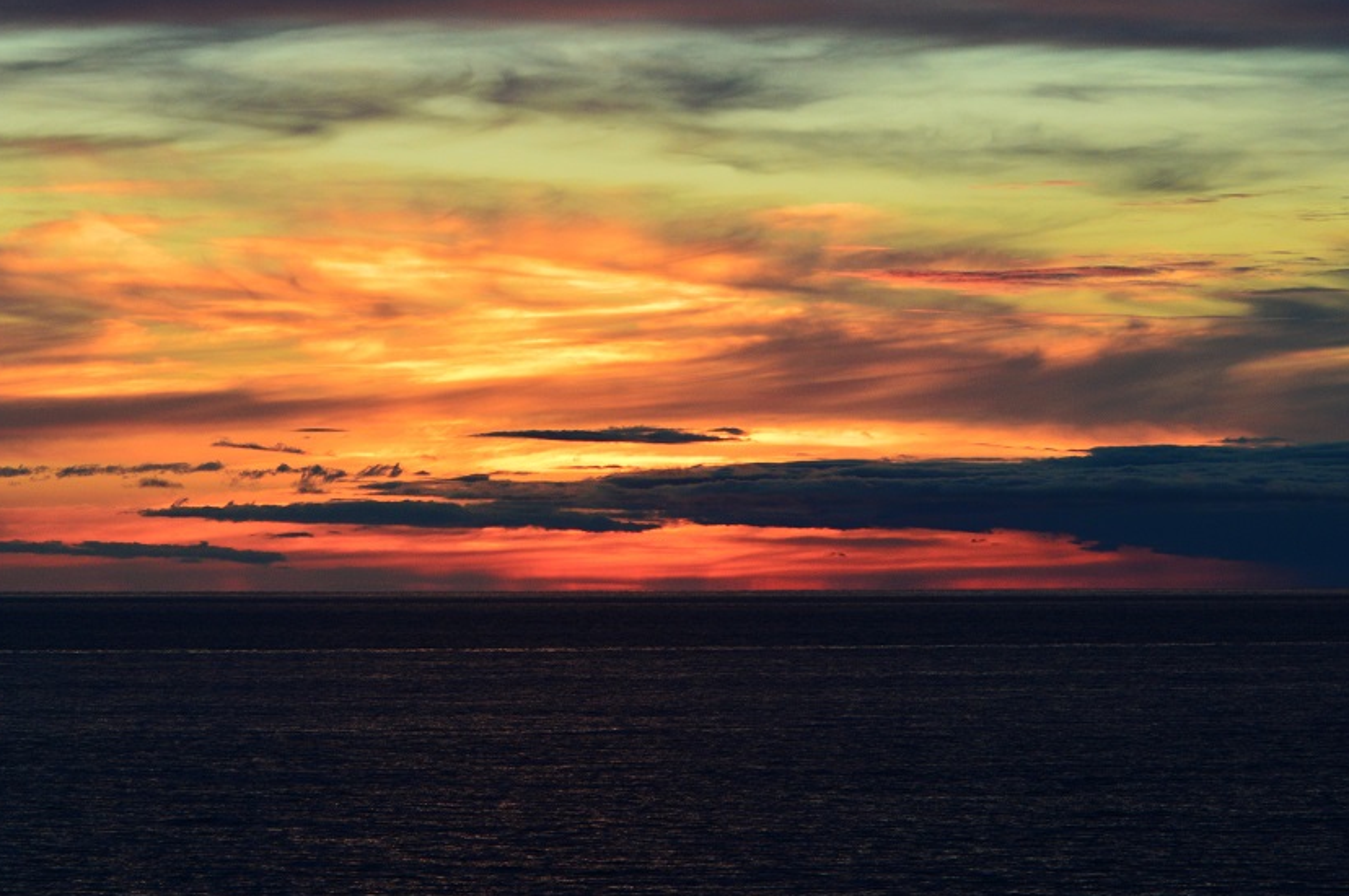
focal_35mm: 200
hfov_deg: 10.3
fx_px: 7486
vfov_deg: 6.8
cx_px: 433
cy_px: 252
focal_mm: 92
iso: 400
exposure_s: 1/80
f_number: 8
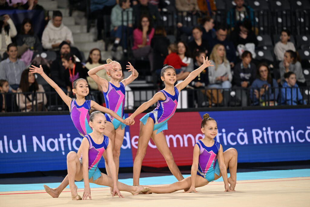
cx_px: 155
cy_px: 104
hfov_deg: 11.1
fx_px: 1593
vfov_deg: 7.4
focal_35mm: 185
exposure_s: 1/1000
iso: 1000
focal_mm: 185
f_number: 3.5
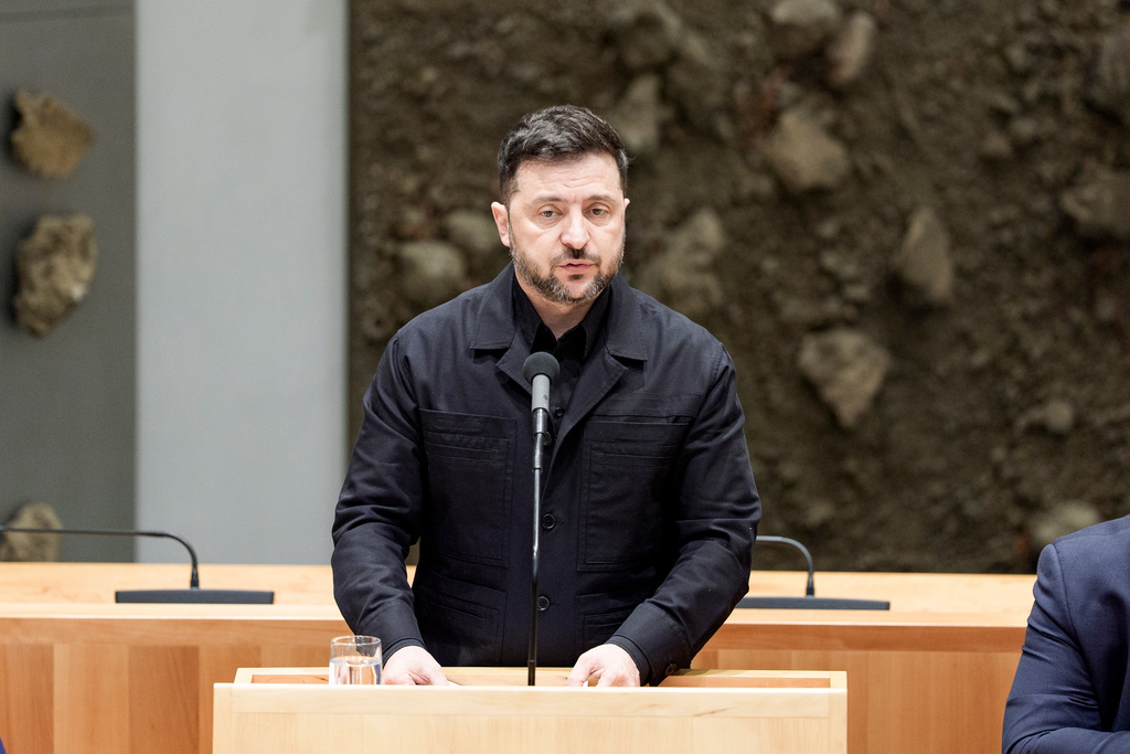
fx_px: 9417
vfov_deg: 4.6
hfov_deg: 6.9
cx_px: 565
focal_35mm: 300
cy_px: 377
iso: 2000
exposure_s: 1/125
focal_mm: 300
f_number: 2.8
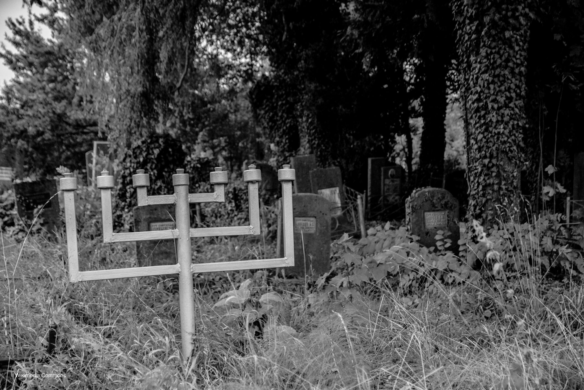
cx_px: 292
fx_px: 876
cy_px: 195
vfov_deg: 25.1
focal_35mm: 54
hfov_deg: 36.9
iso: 1600
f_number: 2.8
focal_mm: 36
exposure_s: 1/2500
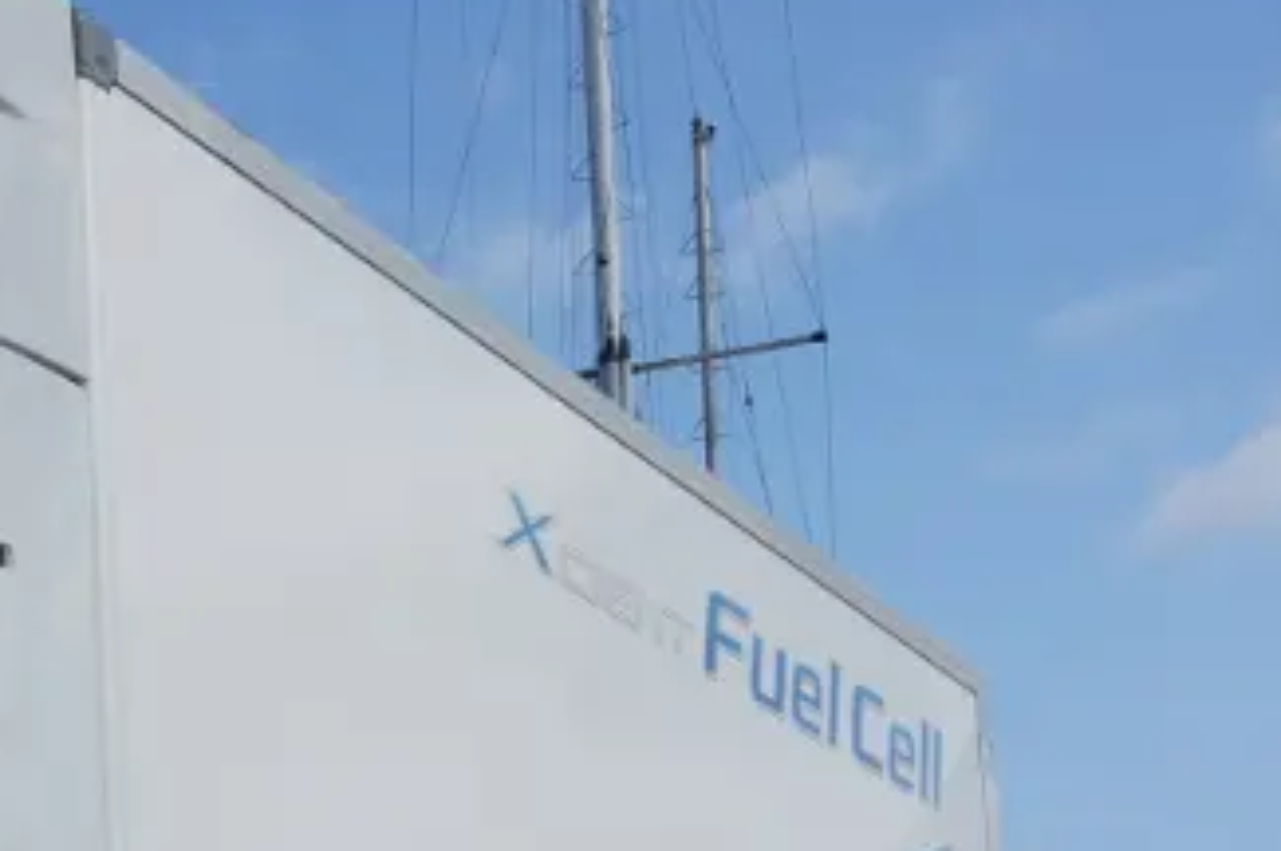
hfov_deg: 18.6
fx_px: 3697
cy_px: 1032
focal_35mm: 104
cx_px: -284
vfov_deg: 12.8
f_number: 13
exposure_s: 1/160
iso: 100
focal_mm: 22
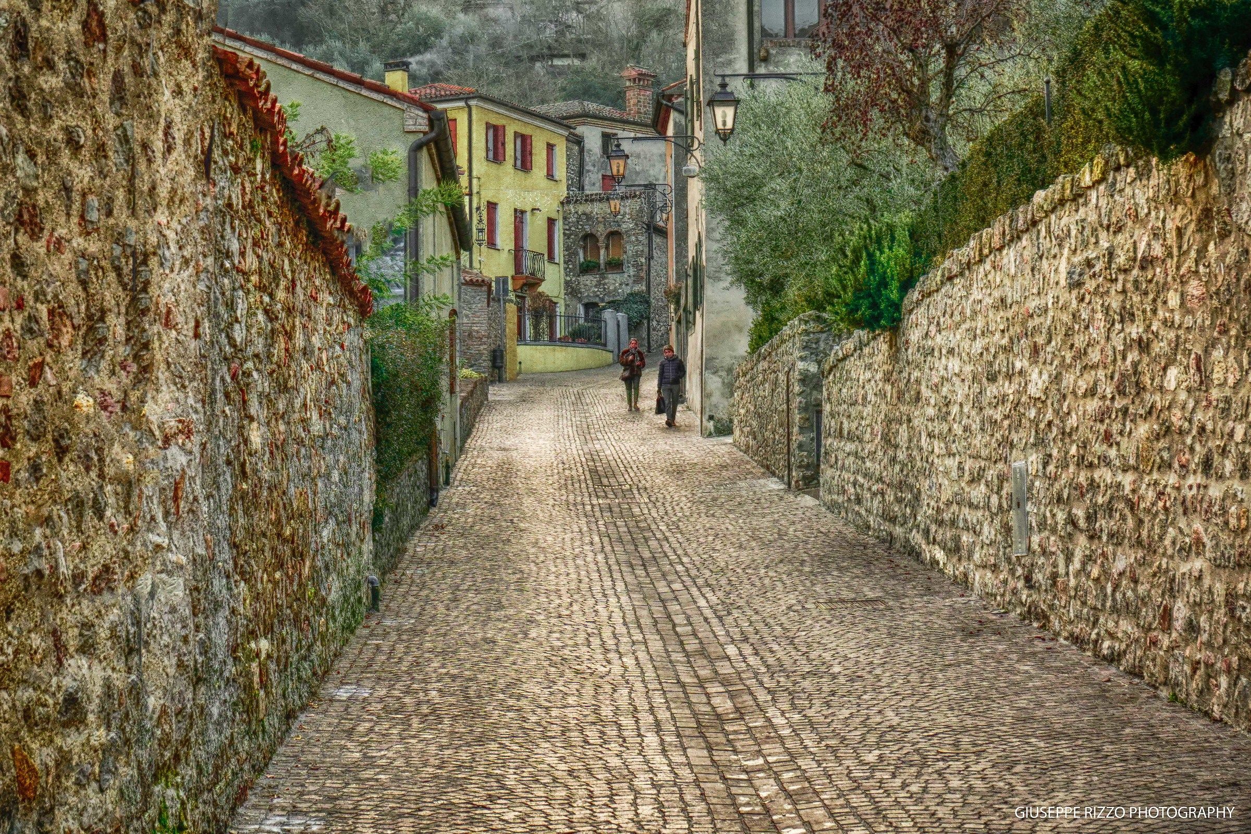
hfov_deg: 28.8
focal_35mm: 70
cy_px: 417
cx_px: 626
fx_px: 2432
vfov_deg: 19.5
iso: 1250
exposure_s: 1/80
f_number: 10
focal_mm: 70
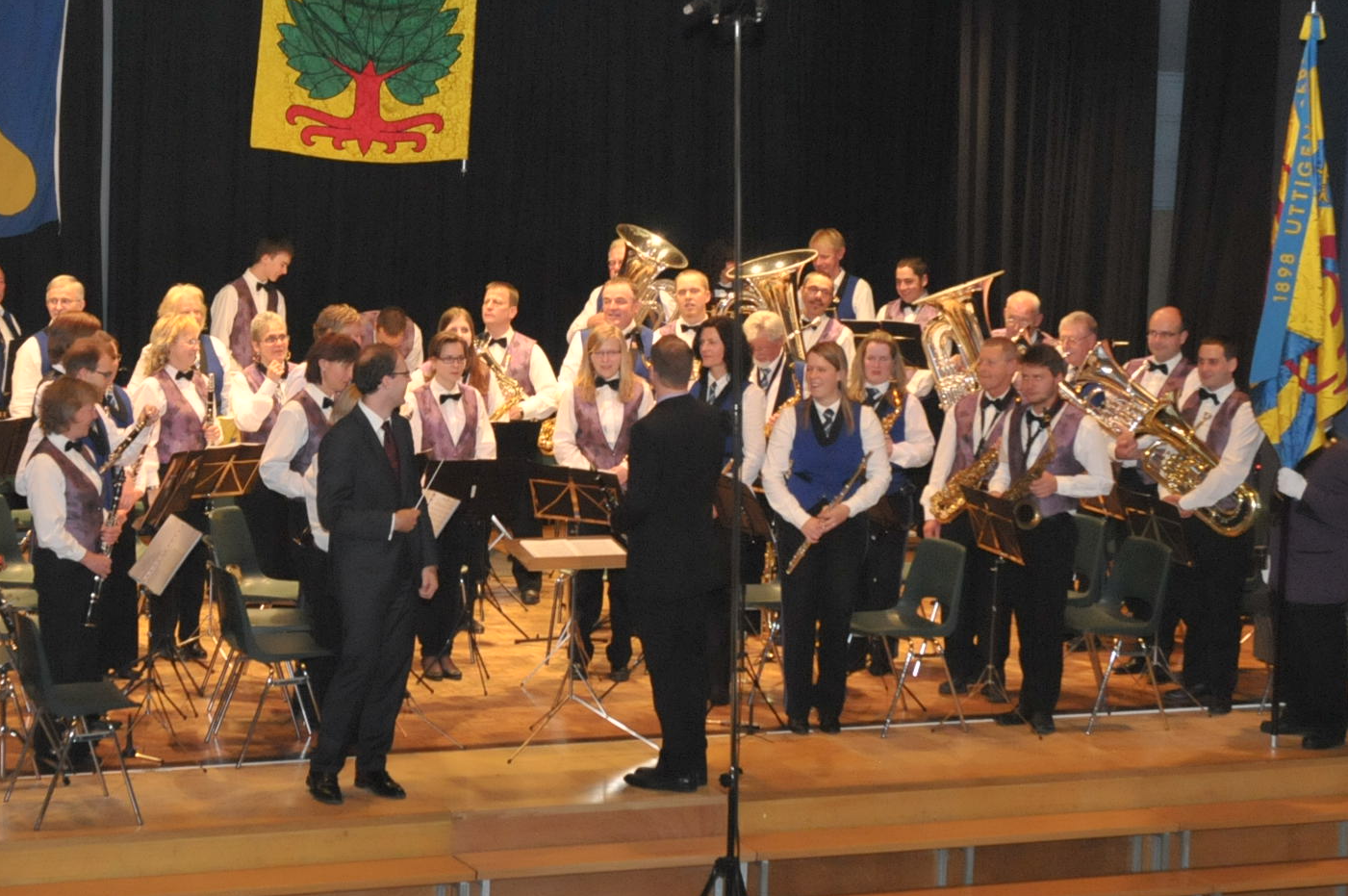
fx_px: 3778
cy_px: 306
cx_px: 395
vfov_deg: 13.5
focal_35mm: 101
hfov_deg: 20.1
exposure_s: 1/60
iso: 1600
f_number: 5
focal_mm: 44
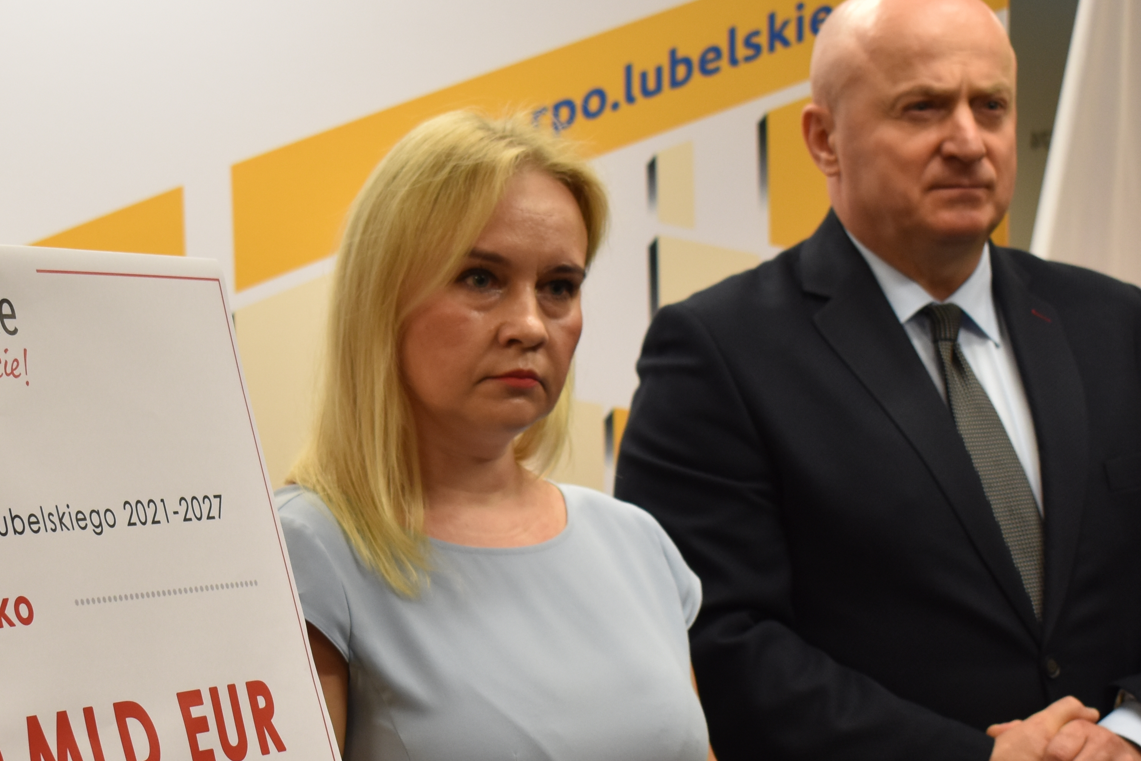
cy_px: 562
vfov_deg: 13.3
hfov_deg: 19.7
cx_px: 260
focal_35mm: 103
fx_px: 3264
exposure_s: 1/40
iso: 400
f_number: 4.5
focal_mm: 34
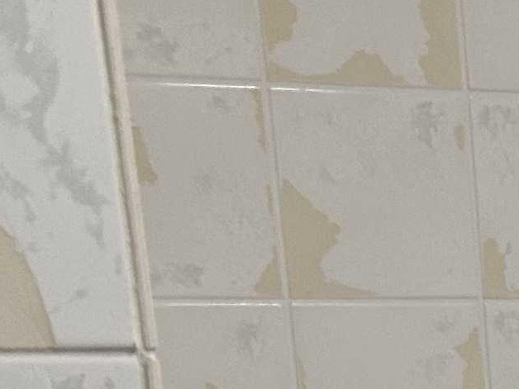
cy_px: 1191
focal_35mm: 167
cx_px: 1089
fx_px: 2504
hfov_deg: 10.7
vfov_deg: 7.7
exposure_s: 1/50
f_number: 1.5
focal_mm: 5.7
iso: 80
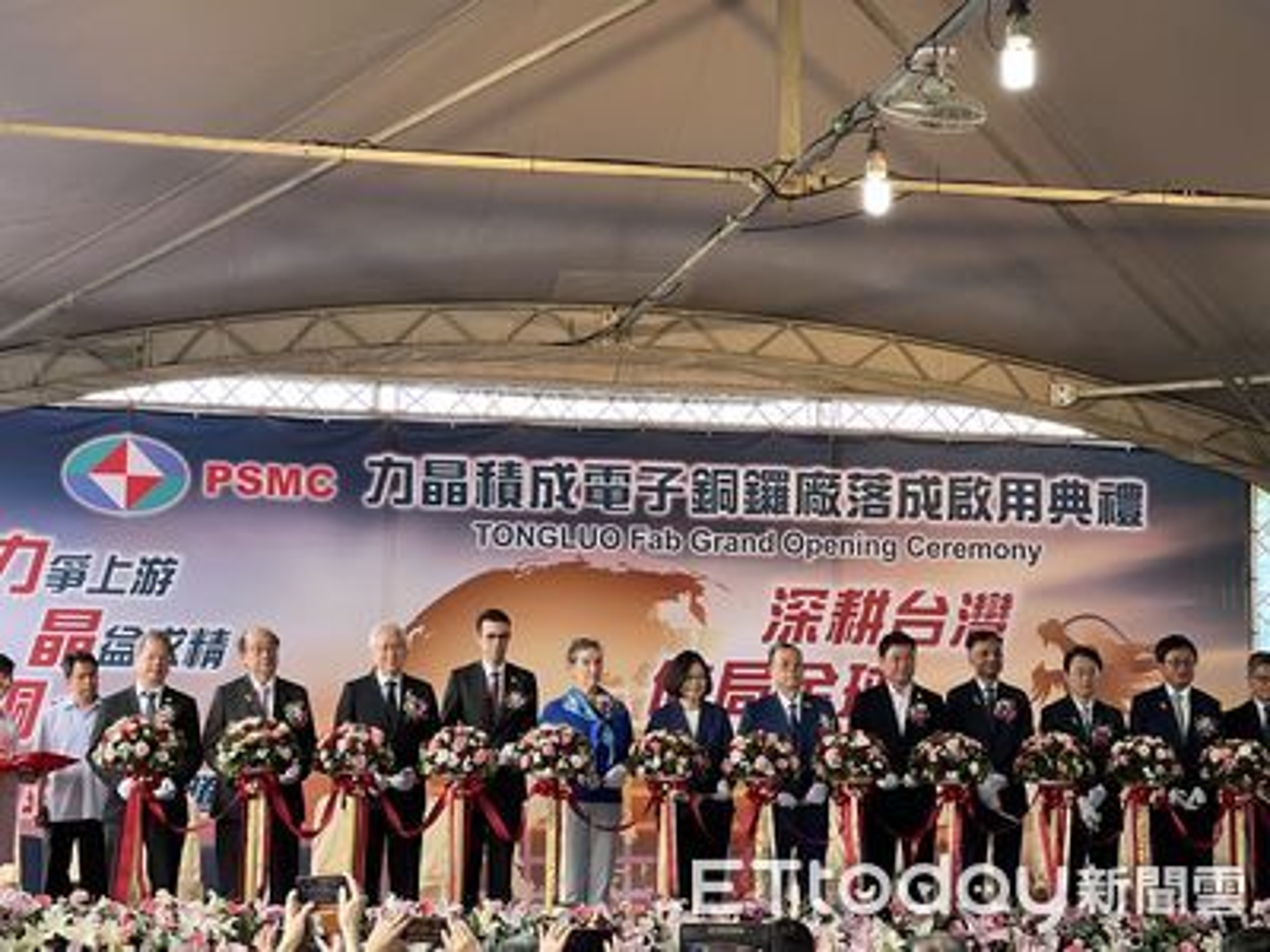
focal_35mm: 77
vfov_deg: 19.1
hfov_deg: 25.3
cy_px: 476
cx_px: 635
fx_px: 2825
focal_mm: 9
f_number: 2.8
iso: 64
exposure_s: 1/99
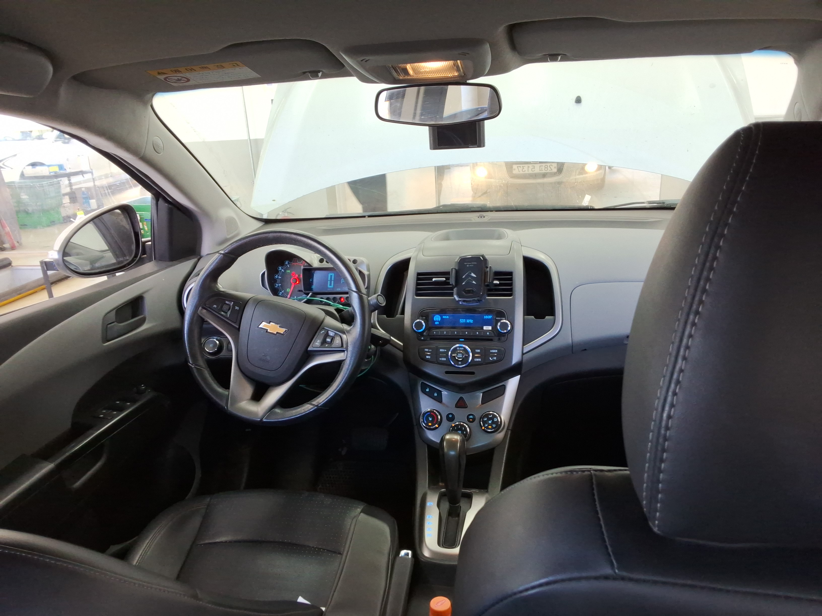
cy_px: 308
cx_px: 411
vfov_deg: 49.7
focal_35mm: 28
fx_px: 665
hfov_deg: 63.4
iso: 51
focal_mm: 2.91
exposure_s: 1/60
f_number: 1.9
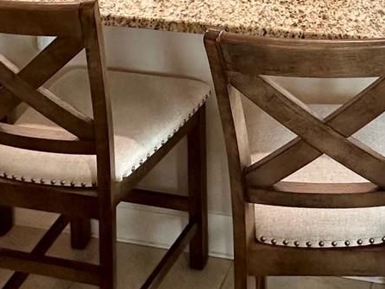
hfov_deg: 35.7
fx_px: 556
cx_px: 352
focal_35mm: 50
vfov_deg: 22.1
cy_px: -181
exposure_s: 1/120
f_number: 2.2
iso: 200
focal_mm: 2.22
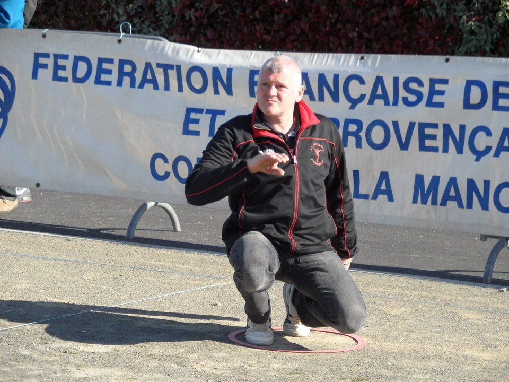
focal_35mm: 150
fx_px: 2206
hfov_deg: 13.2
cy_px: 191
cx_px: 254
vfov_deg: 9.9
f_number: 4.4
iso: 80
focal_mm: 24.6
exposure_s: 1/250
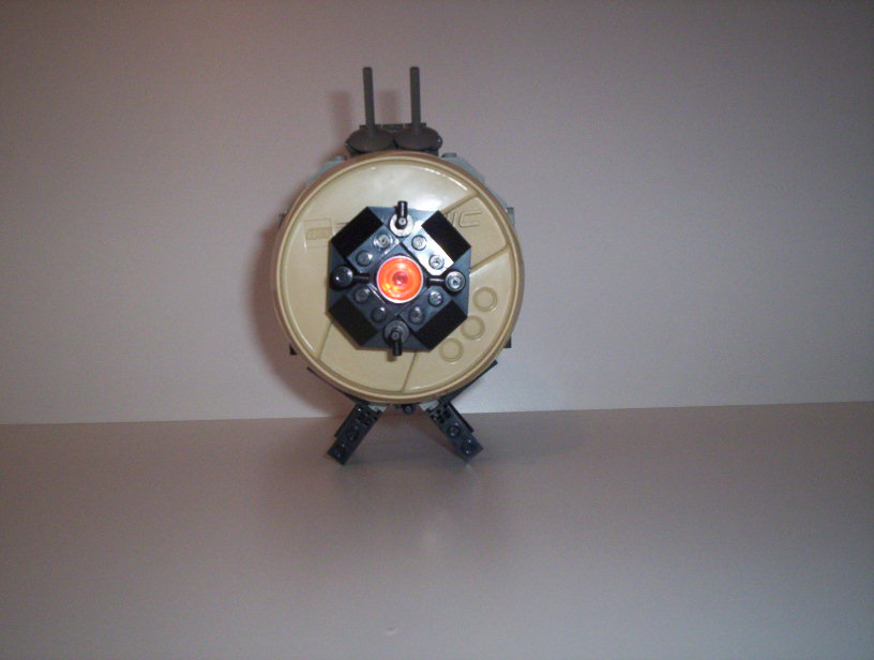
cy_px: 330
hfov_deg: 48.9
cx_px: 437
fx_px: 962
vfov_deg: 37.9
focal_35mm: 38
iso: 140
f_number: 4.5
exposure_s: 1/60
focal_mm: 4.99
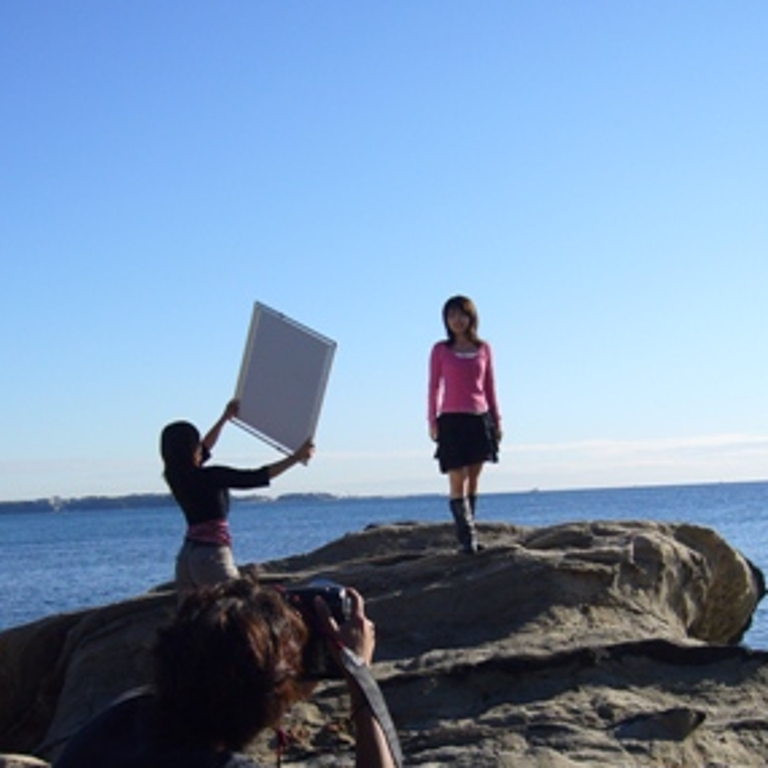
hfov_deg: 34.7
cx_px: 375
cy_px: 530
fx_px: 1230
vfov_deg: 34.3
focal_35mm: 49
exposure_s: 1/400
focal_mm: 5.8
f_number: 5.6
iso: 80
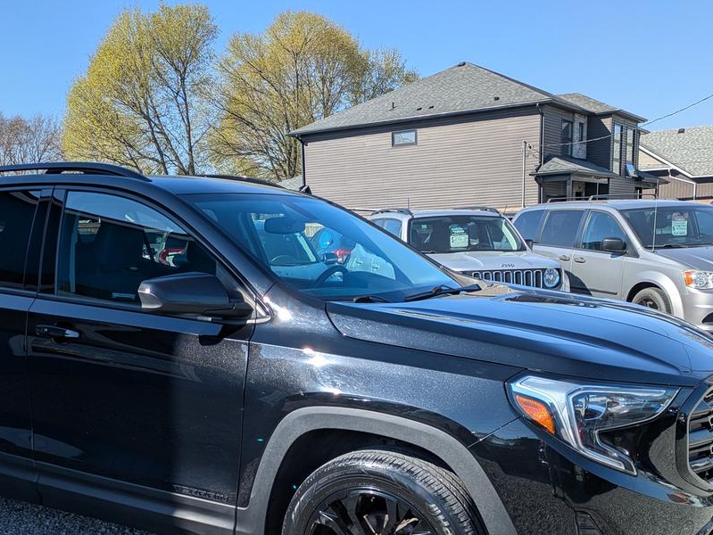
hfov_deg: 46.7
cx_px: 307
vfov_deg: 35.2
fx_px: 824
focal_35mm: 40
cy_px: 398
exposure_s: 1/1205
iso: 41
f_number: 1.89
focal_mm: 5.43
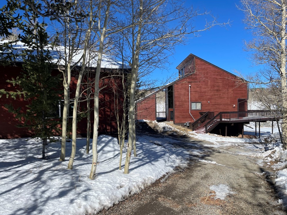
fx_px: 215
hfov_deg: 67.3
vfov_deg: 53.0
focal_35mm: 26
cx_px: 142
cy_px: 110
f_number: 1.6
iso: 32
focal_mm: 5.1
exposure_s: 1/4717
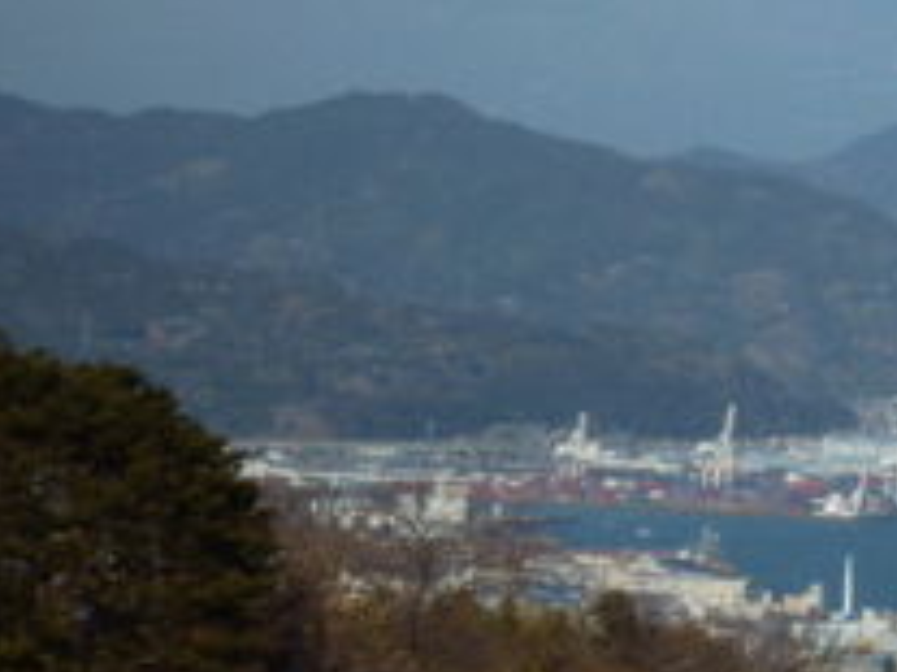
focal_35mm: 302
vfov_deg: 4.9
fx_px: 7821
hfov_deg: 6.5
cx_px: 971
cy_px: -24
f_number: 5.9
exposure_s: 1/640
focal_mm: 22
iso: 80
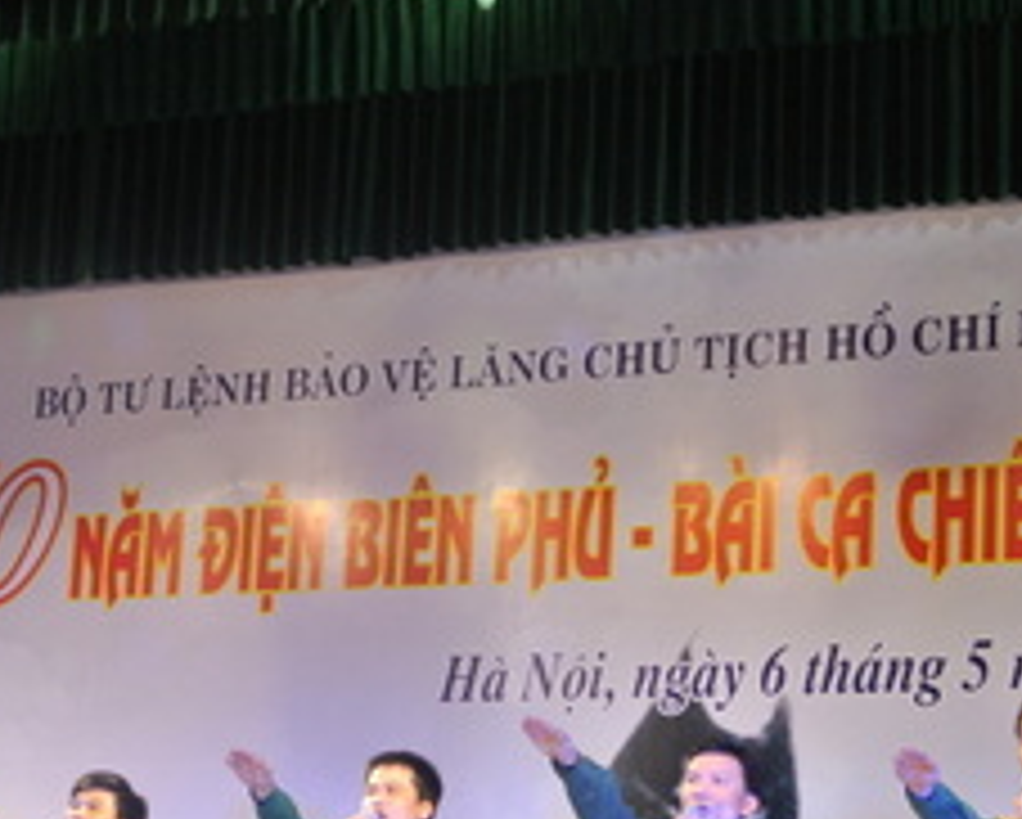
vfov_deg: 16.7
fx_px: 2755
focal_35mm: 91
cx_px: 338
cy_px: 695
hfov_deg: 20.9
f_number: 4.2
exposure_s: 1/80
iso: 200
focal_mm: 16.3
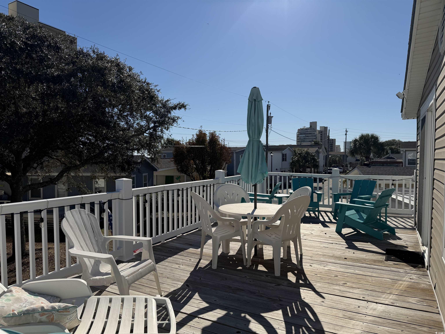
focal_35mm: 24
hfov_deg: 71.6
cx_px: 222
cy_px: 167
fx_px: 309
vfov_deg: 56.8
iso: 80
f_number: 1.78
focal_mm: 6.76
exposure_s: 1/10309
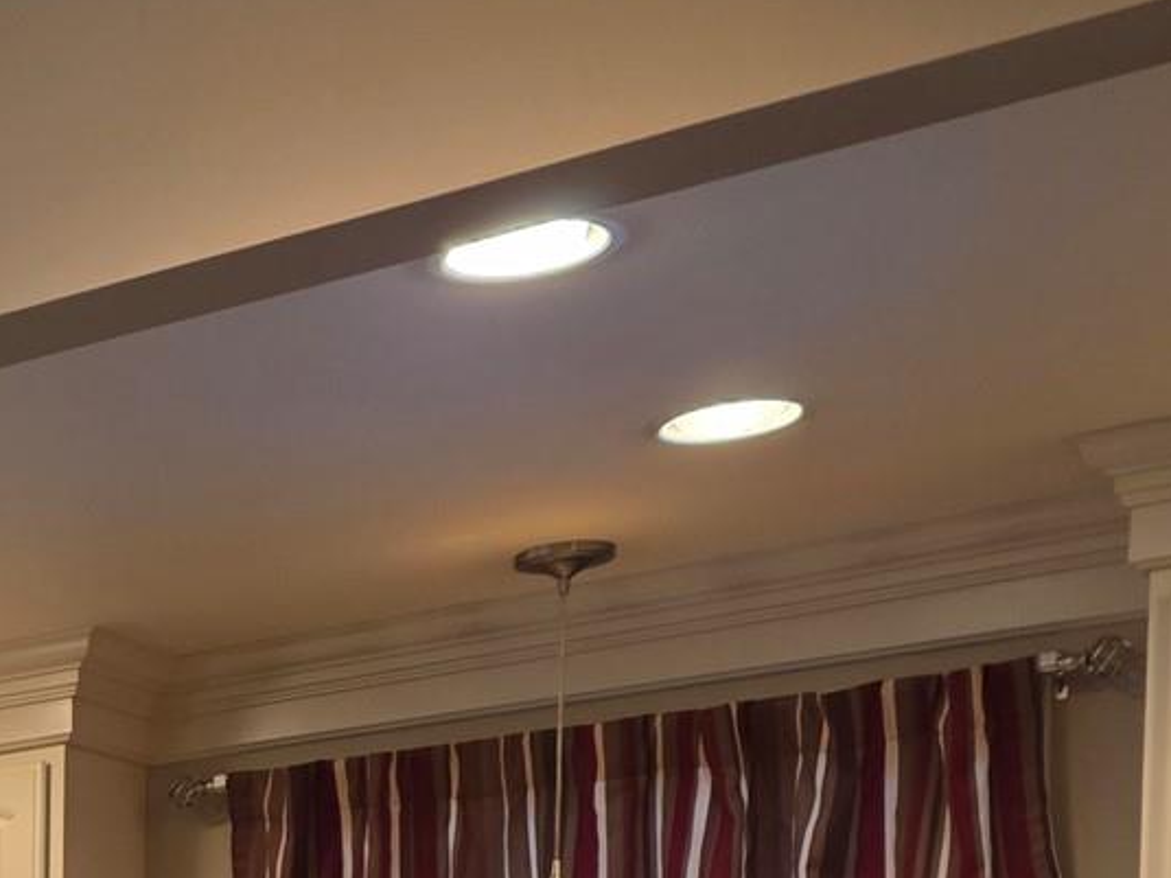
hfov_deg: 18.7
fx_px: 2976
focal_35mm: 88
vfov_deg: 14.7
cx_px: -742
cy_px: 1585
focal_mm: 6.3
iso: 100
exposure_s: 1/120
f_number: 1.7
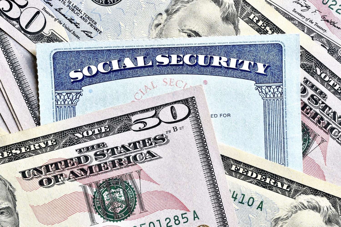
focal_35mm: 60
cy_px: 114
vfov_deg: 22.6
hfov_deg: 33.4
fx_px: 568
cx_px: 170
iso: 100
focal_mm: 40
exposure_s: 1/4
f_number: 8
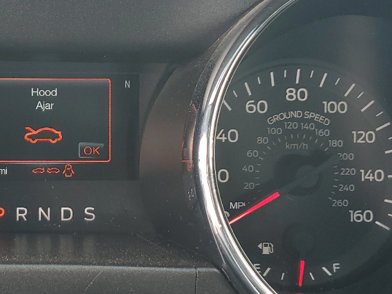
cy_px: 146
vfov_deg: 23.6
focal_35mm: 62
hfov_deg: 30.2
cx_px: 59
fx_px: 702
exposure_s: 1/145
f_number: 1.5
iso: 50
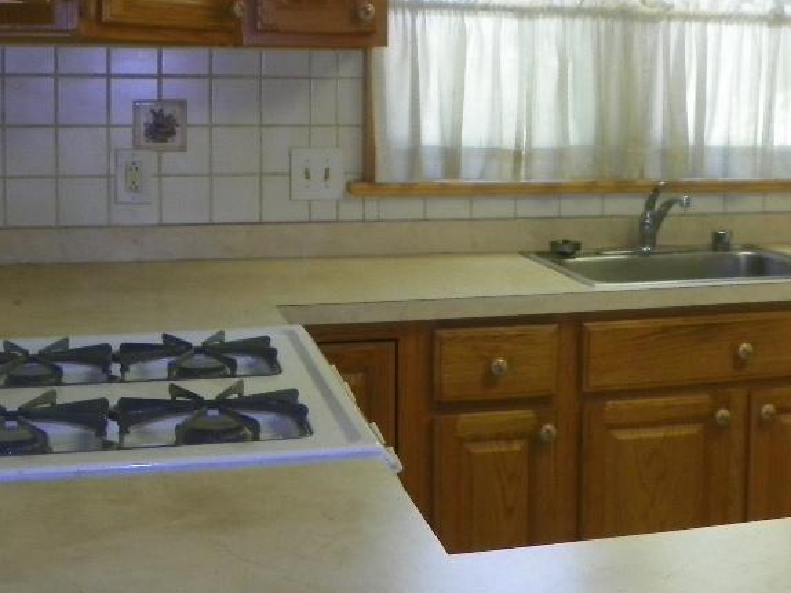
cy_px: 145
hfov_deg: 32.5
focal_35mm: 58
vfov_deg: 24.9
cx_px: 617
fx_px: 1325
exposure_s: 1/30
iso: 200
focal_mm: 4.6
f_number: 2.8
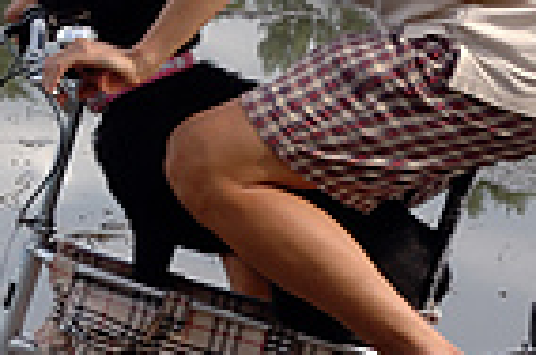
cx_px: -487
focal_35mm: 203
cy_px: -104
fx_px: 3016
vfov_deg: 6.7
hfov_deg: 9.6
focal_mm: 32
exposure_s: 1/200
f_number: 8
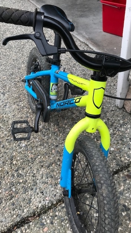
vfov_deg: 62.6
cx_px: 68
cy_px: 116
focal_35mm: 31
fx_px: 192
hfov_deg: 37.7
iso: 20
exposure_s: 1/449
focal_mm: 3.99
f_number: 1.8
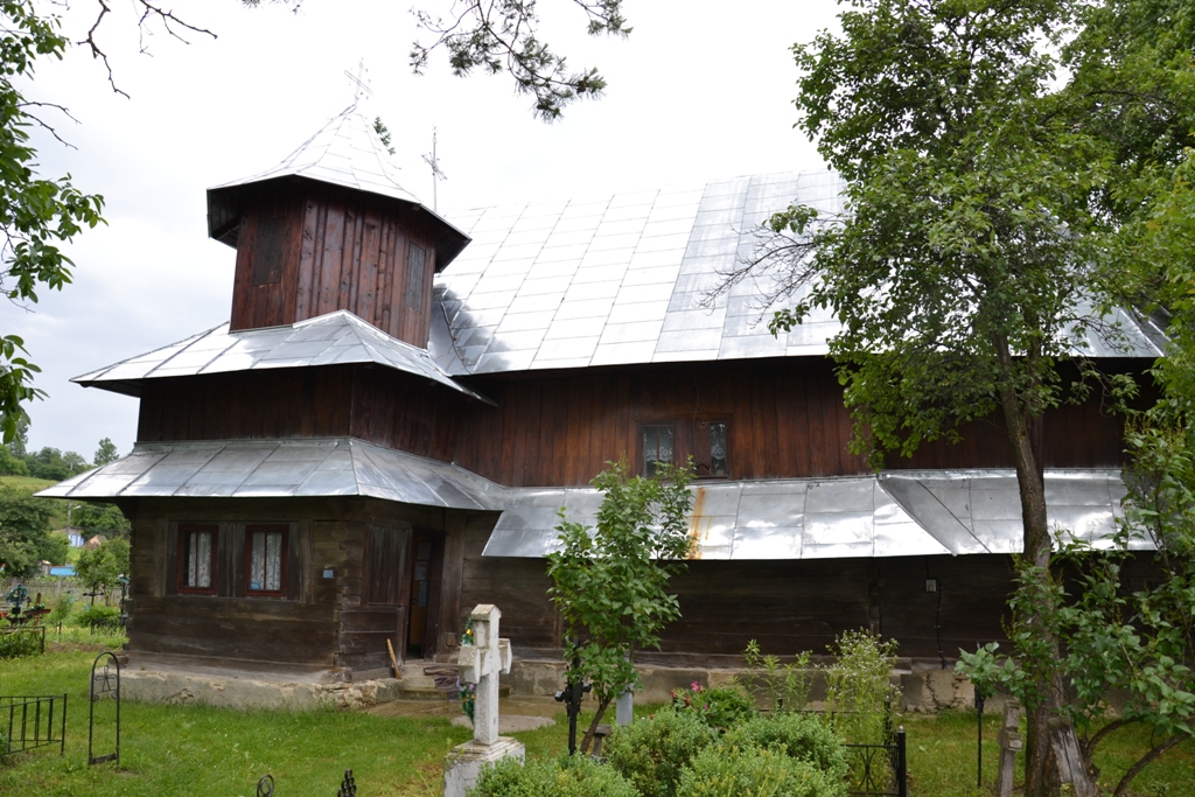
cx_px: 598
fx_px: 896
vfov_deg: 47.9
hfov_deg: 67.4
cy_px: 398
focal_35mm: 27
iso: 100
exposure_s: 1/200
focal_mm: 18
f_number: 6.3
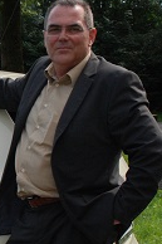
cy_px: 161
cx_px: -249
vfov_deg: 13.1
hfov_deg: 8.0
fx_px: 1061
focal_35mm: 157
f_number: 9
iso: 400
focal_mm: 27
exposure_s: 1/320
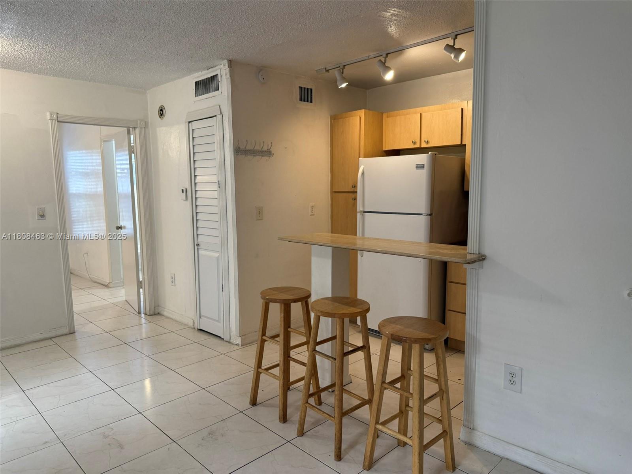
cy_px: 237
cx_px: 316
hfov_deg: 71.6
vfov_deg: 56.8
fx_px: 438
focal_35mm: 24
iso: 160
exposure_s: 1/120
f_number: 1.78
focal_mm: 6.76
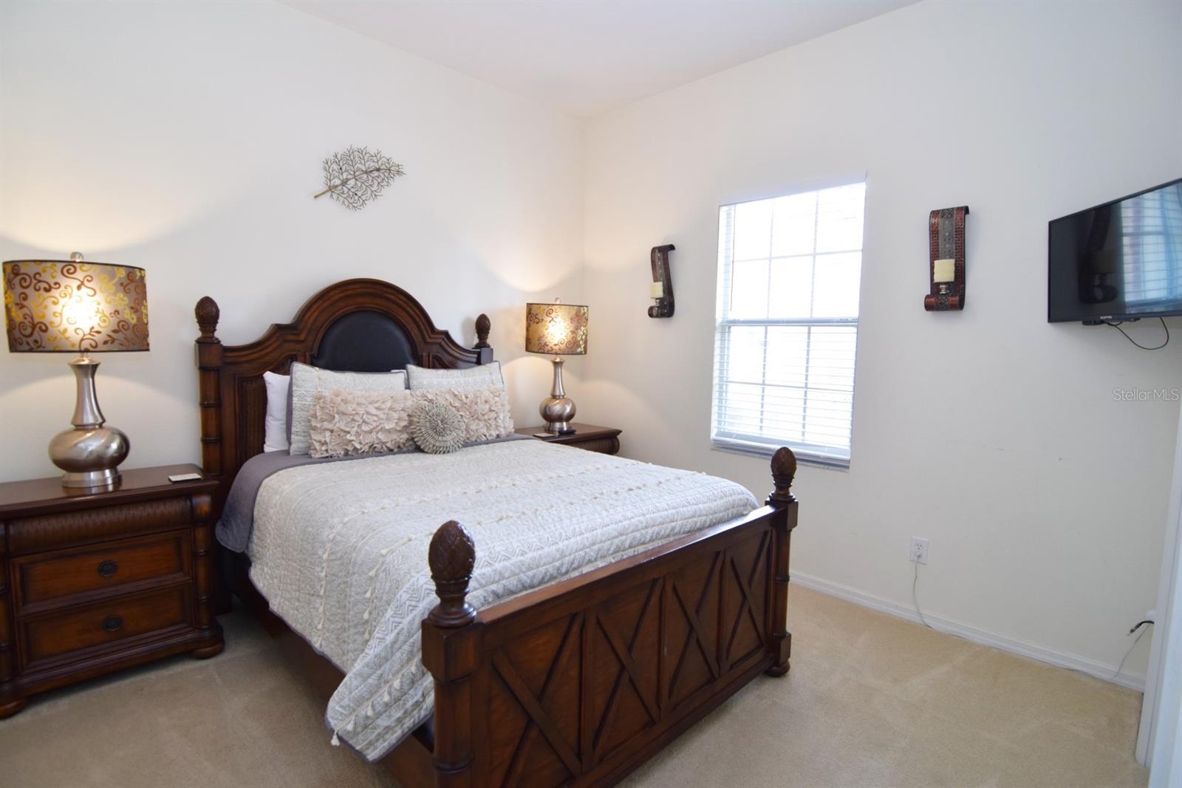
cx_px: 591
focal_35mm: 16
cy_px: 394
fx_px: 542
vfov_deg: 72.0
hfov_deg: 95.0
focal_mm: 11
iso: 450
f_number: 4
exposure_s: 1/60
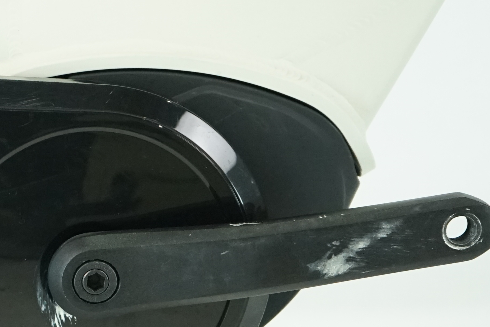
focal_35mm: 122
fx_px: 1660
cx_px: -246
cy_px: 243
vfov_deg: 11.2
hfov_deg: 15.5
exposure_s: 1/200
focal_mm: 37
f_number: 5.6
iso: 2500
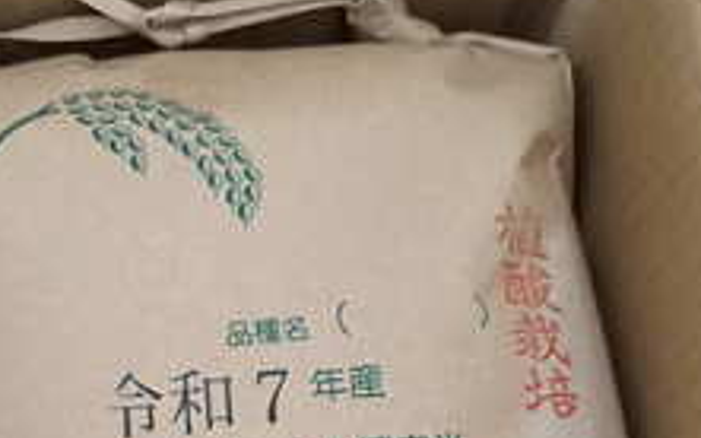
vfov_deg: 24.6
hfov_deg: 43.1
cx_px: 260
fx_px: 879
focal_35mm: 46
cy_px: 562
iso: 1000
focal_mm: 6.76
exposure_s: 1/40
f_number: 1.78
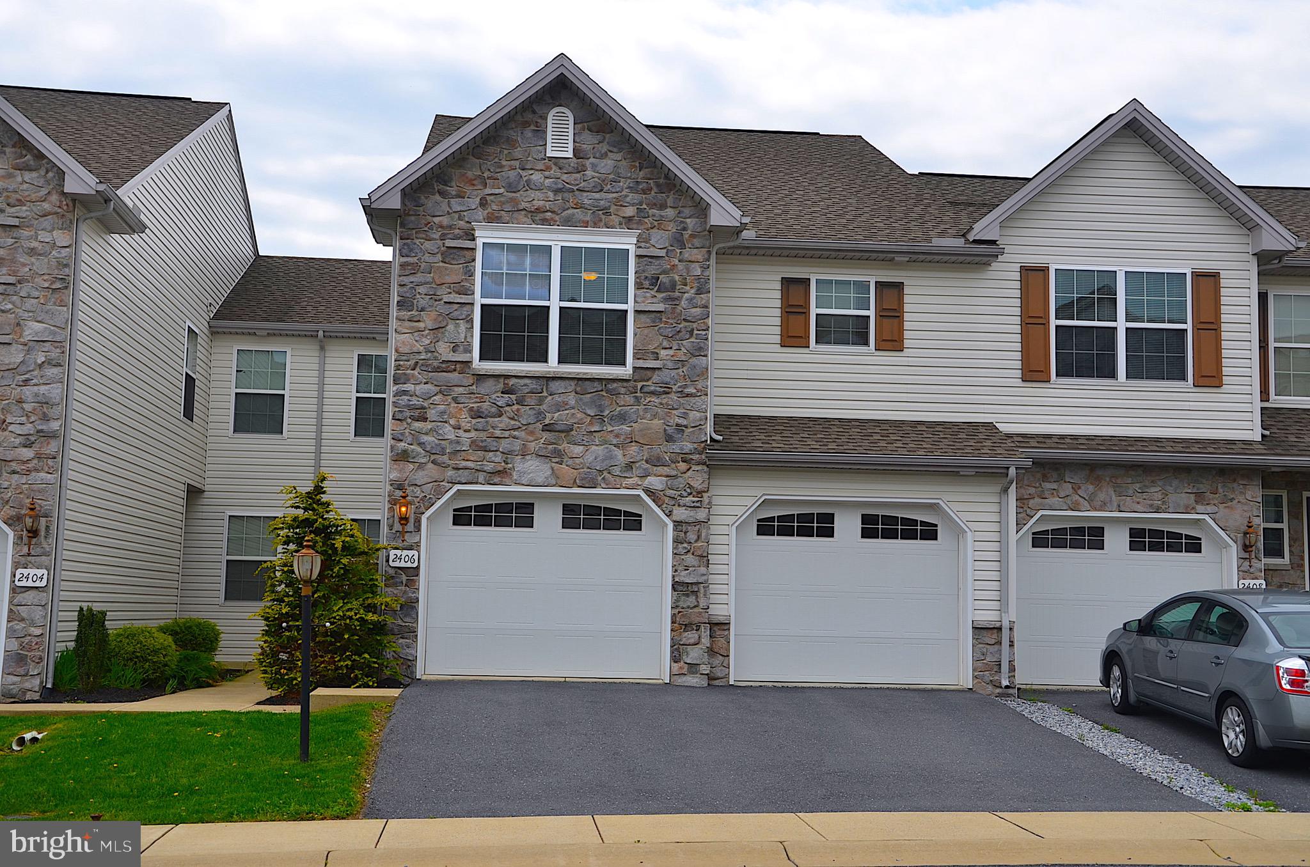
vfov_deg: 31.7
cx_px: 655
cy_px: 434
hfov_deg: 46.5
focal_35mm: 42
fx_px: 1525
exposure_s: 1/250
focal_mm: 28
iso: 100
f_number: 8
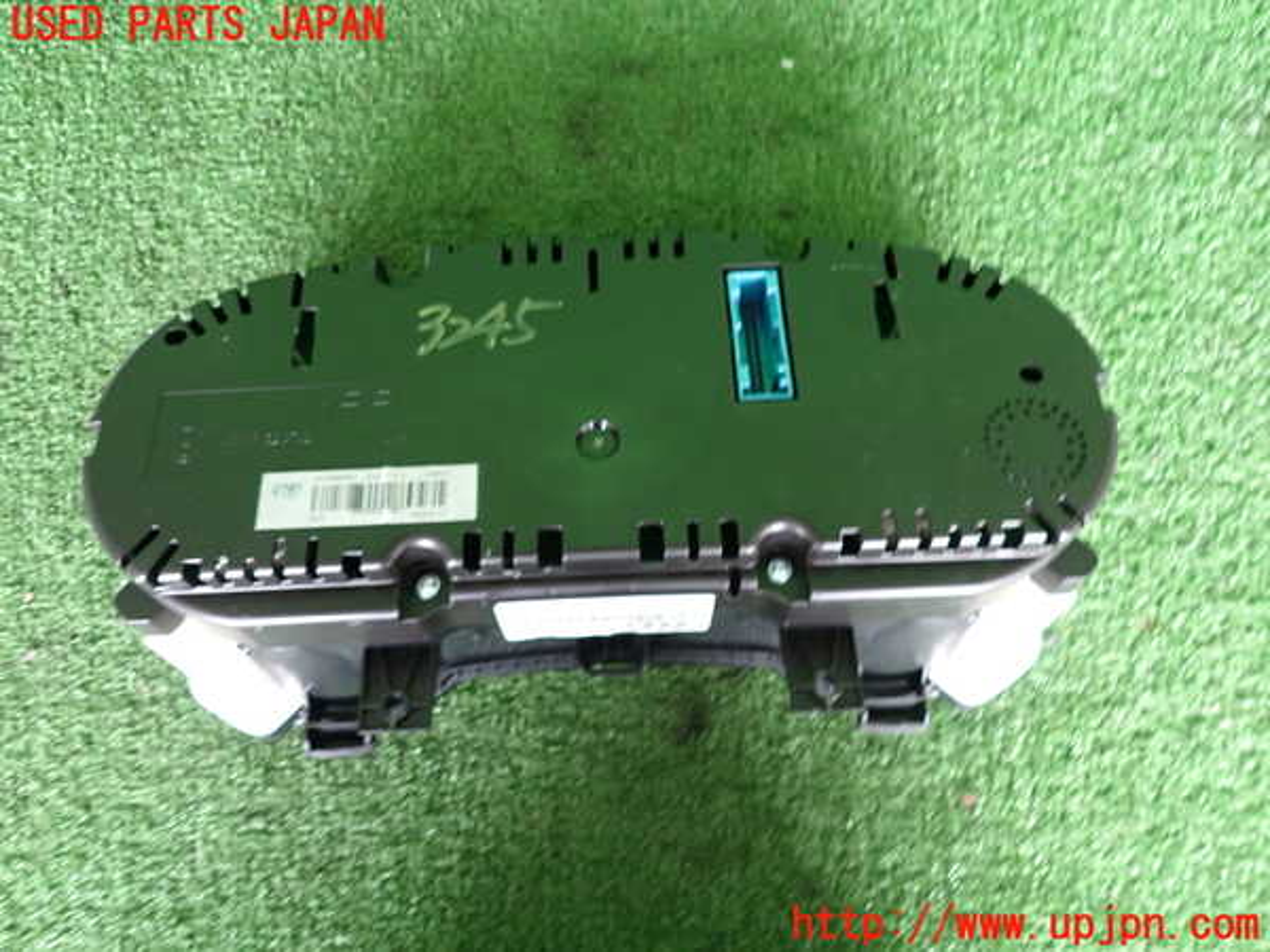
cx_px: 635
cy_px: 476
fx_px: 917
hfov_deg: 69.4
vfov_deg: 54.9
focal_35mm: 25
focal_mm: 4.5
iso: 400
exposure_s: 1/30
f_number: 2
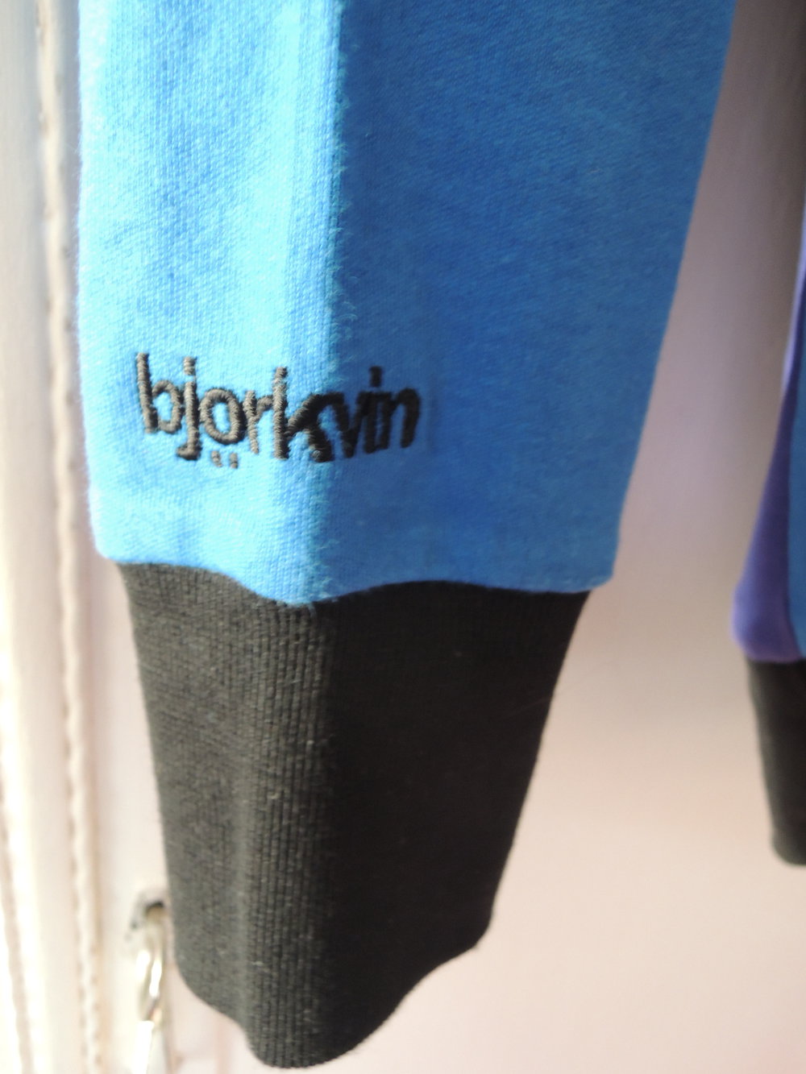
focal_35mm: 24
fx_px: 745
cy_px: 537
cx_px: 403
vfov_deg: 71.6
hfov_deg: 56.8
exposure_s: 1/8
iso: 450
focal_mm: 4.3
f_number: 2.8
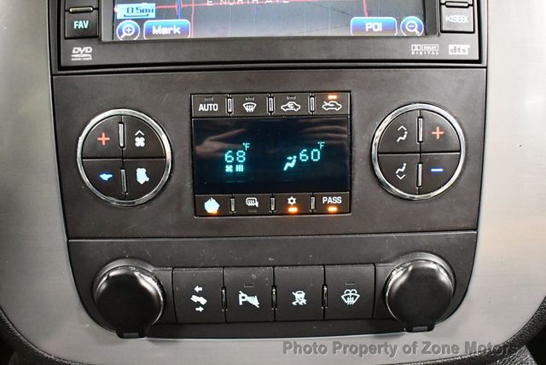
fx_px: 546
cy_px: 182
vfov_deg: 36.9
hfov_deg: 53.1
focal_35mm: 36
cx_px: 273
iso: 11400
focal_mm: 18
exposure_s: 1/60
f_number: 3.5
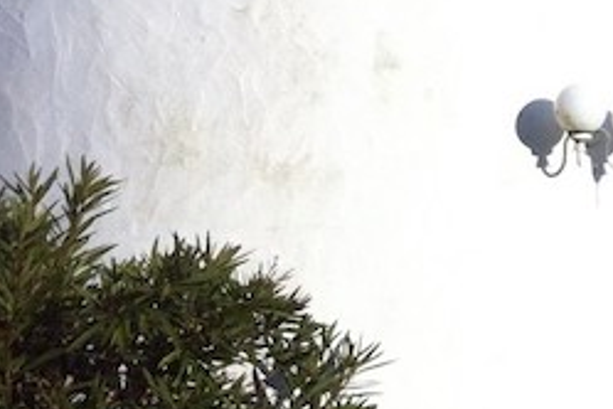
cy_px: 118
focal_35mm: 117
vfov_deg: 11.7
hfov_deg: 16.1
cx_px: 896
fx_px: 1992
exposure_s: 1/3352
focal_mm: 3.85
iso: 100
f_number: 2.8
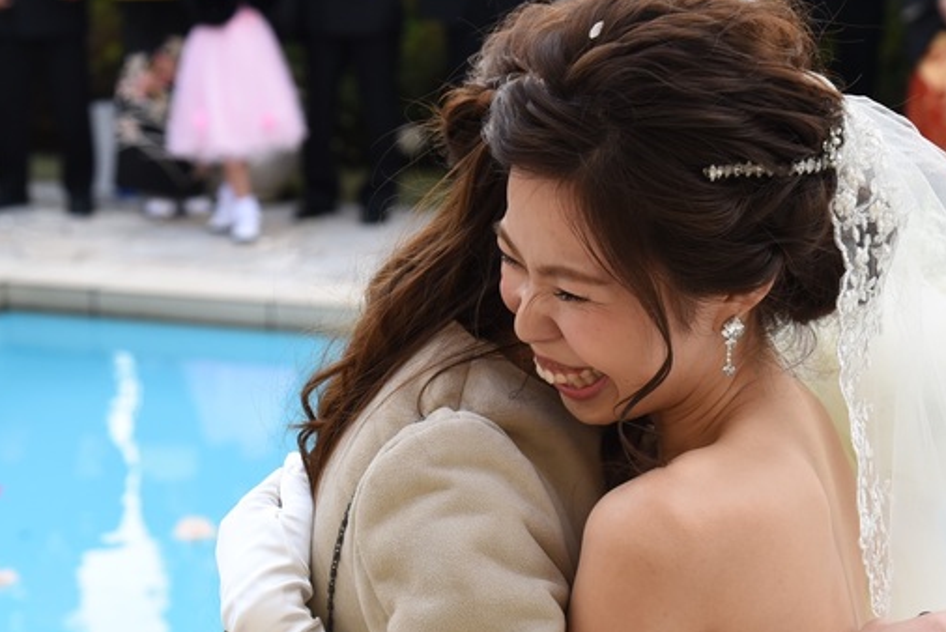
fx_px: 2840
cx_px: 587
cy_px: 377
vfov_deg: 12.7
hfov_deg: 18.9
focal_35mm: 108
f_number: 5.6
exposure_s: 1/500
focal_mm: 65
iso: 1000
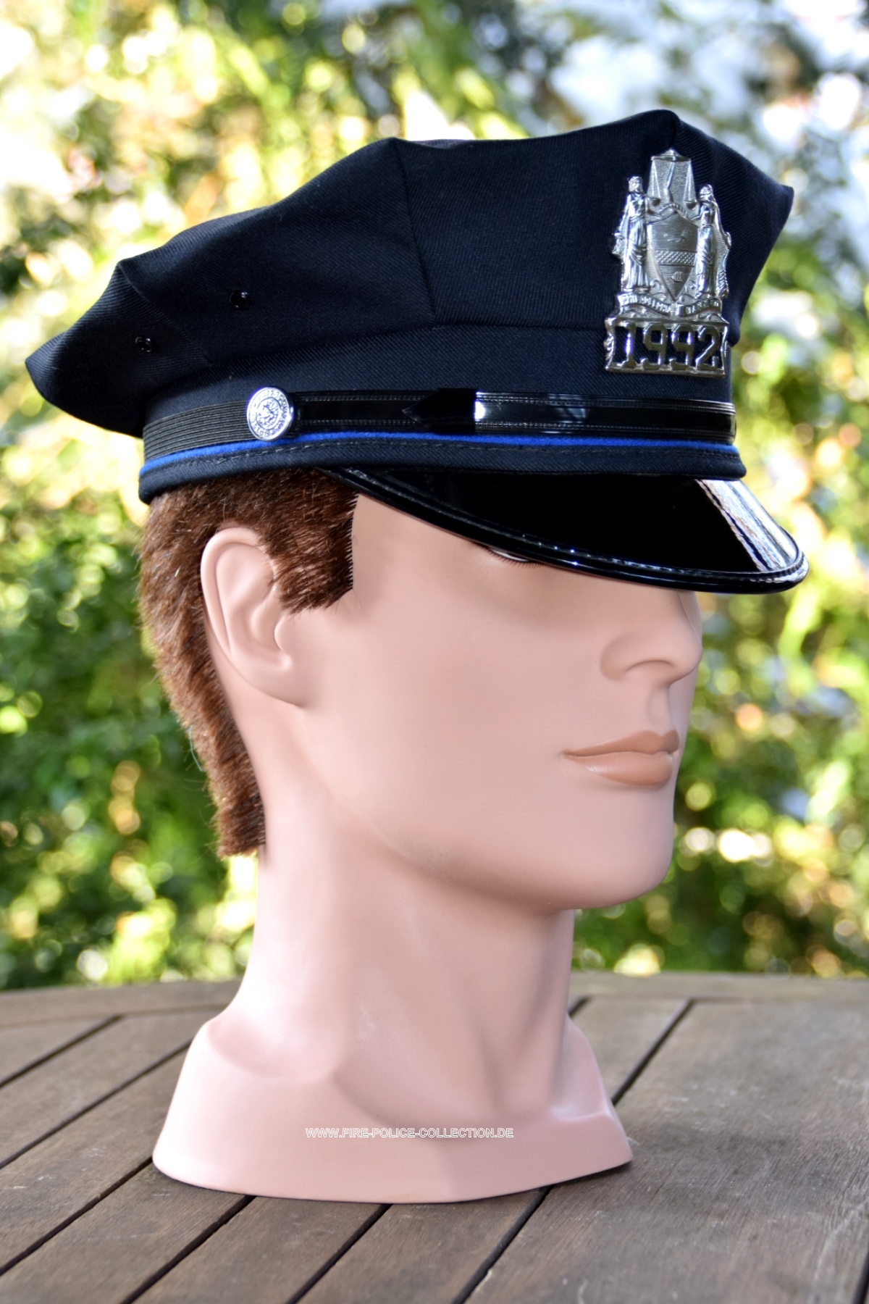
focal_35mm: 84
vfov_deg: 24.2
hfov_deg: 16.3
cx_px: 434
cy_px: 652
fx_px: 3041
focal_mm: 56
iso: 800
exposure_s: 1/125
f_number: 5.6
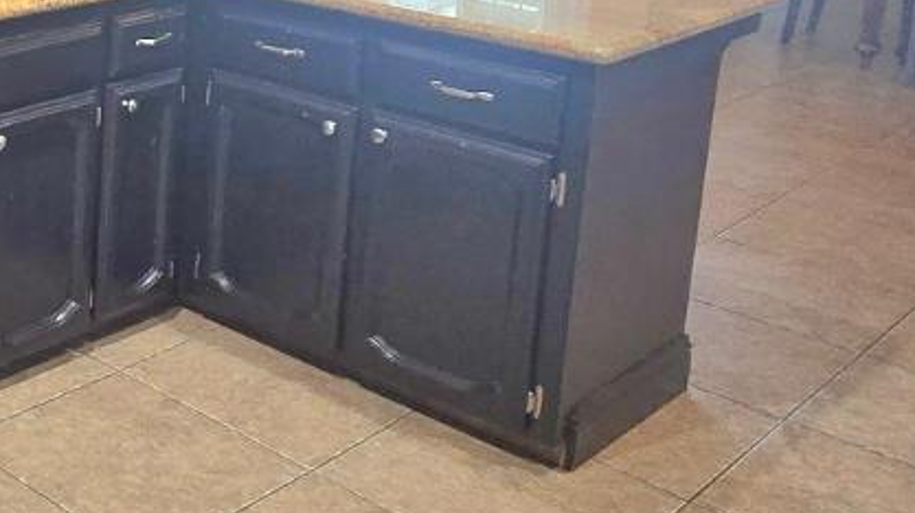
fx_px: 1237
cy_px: -49
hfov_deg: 33.8
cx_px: -149
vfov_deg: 22.2
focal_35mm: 51
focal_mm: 2.2
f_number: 2.2
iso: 250
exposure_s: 1/60.2
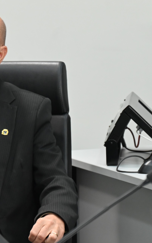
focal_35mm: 282
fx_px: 1869
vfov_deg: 7.4
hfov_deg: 4.6
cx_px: -63
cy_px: 129
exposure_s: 1/125
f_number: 6.3
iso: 2500
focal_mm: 120
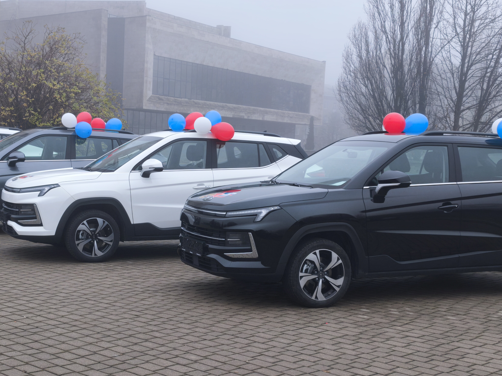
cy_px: 216
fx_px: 827
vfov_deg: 25.6
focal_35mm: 57
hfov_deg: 33.7
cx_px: 208
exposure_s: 1/100
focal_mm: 6.57
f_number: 1.6
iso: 64
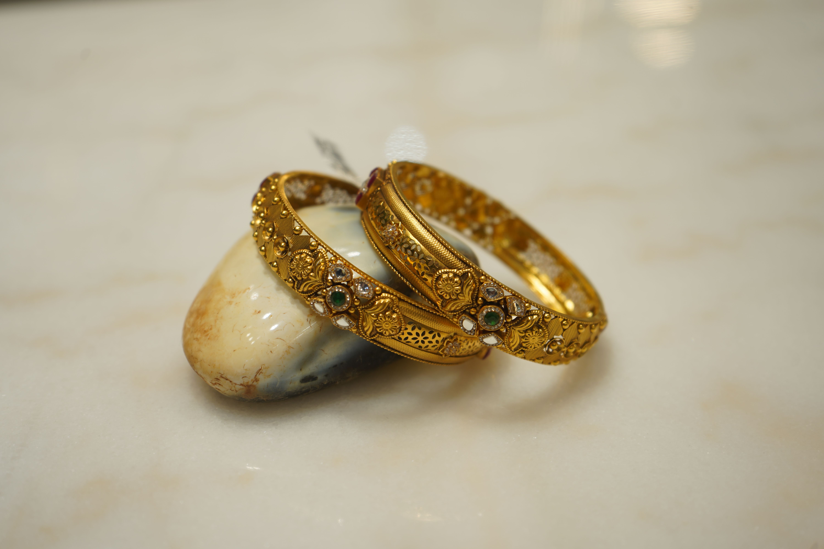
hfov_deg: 39.6
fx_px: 1144
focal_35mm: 50
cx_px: 412
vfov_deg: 27.0
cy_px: 274
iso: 100
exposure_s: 1/60
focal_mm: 50
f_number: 5
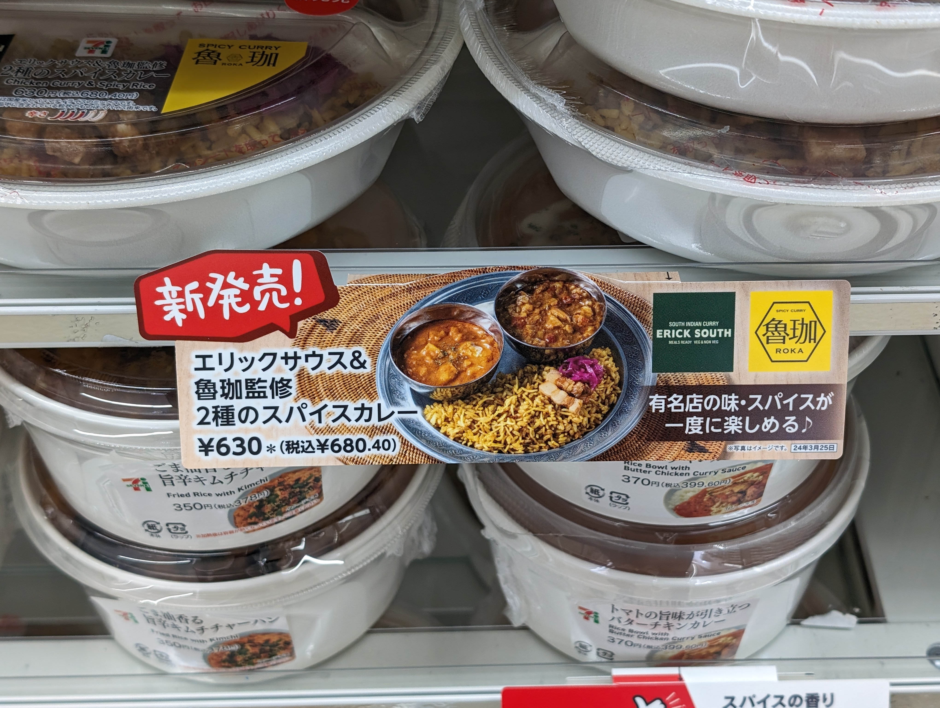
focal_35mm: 49
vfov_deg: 29.7
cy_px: 354
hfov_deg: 38.9
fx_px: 1332
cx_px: 470
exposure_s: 1/106
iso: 66
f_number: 1.68
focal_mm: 6.9
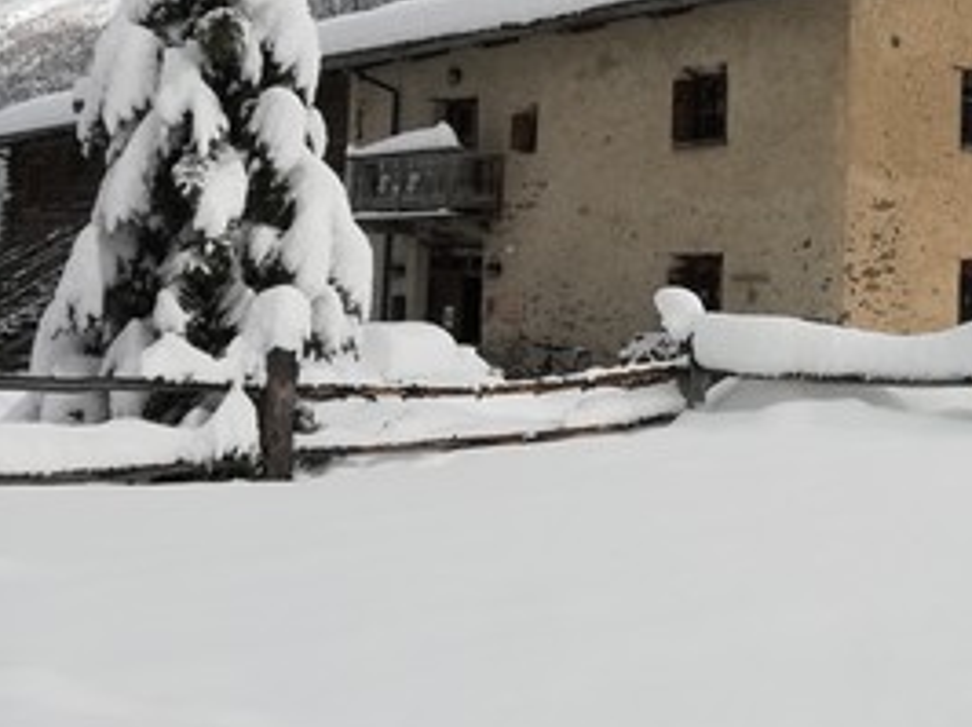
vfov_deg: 29.9
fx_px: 1319
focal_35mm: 47
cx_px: 873
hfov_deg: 37.8
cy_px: 121
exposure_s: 1/1587
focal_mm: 3.83
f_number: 2.2
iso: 50
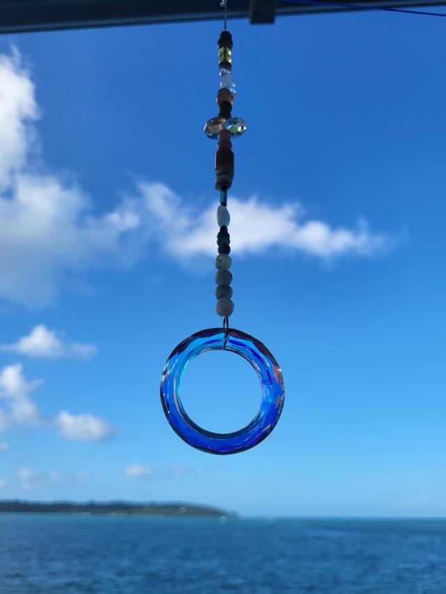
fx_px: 447
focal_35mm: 26
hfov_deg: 53.1
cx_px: 223
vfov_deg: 67.3
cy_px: 297
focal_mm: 5.4
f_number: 1.8
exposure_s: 1/1978
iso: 40
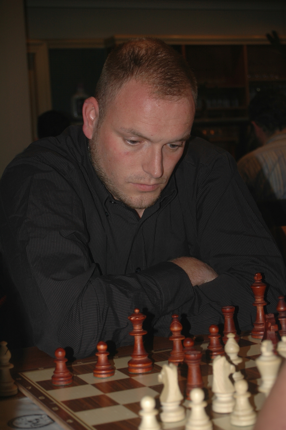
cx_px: 143
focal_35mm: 75
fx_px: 895
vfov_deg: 27.0
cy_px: 215
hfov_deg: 18.2
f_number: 5.6
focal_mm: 50
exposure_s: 1/60
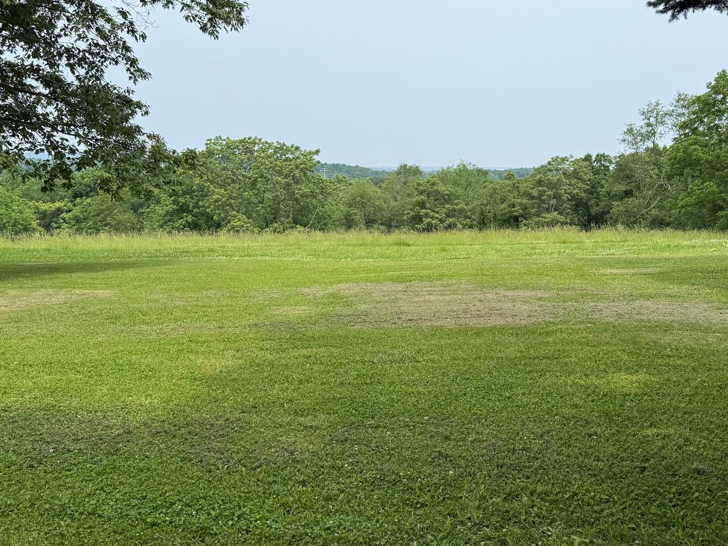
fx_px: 757
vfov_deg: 39.6
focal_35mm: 36
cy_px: 256
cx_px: 402
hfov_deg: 51.3
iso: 80
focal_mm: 6.76
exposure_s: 1/3279
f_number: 1.78
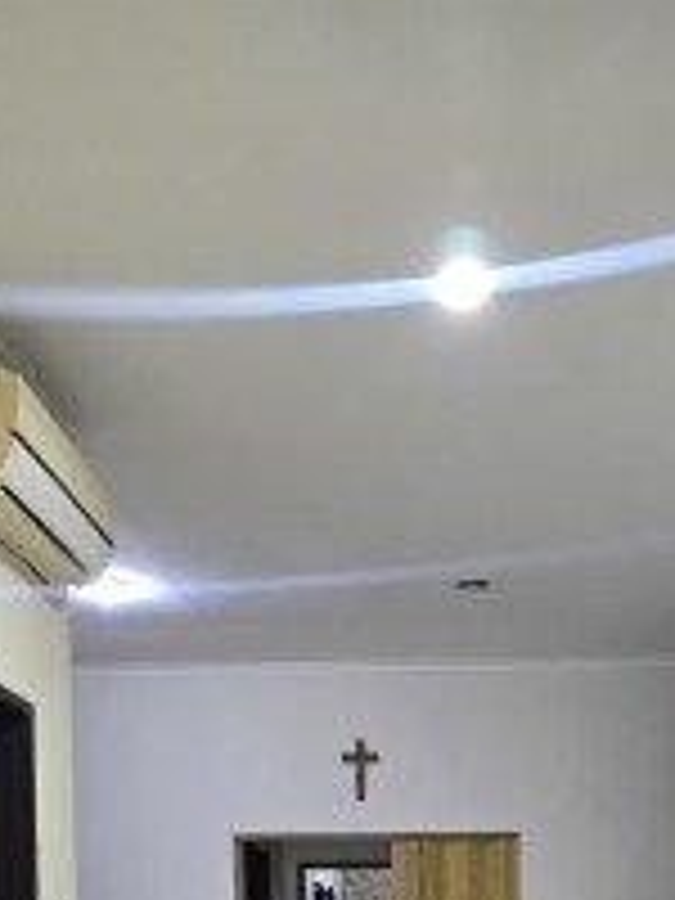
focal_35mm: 53
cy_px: 1030
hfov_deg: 27.3
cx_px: 461
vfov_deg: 31.4
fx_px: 1378
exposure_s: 1/100
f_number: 1.7
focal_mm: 6.3
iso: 640
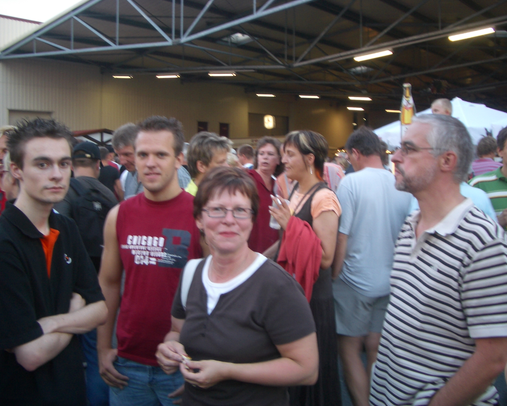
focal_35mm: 37
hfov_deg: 49.1
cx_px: 247
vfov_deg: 40.1
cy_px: 204
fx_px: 555
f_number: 2.6
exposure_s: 1/25
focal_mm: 5.8
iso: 50
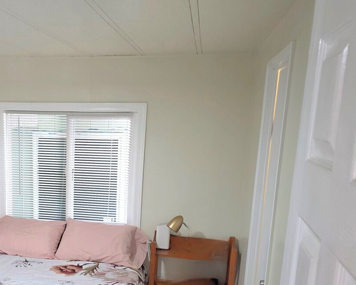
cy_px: 217
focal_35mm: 44
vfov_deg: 33.4
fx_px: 464
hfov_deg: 40.3
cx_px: 72
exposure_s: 1/120
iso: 400
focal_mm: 6.3
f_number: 1.7
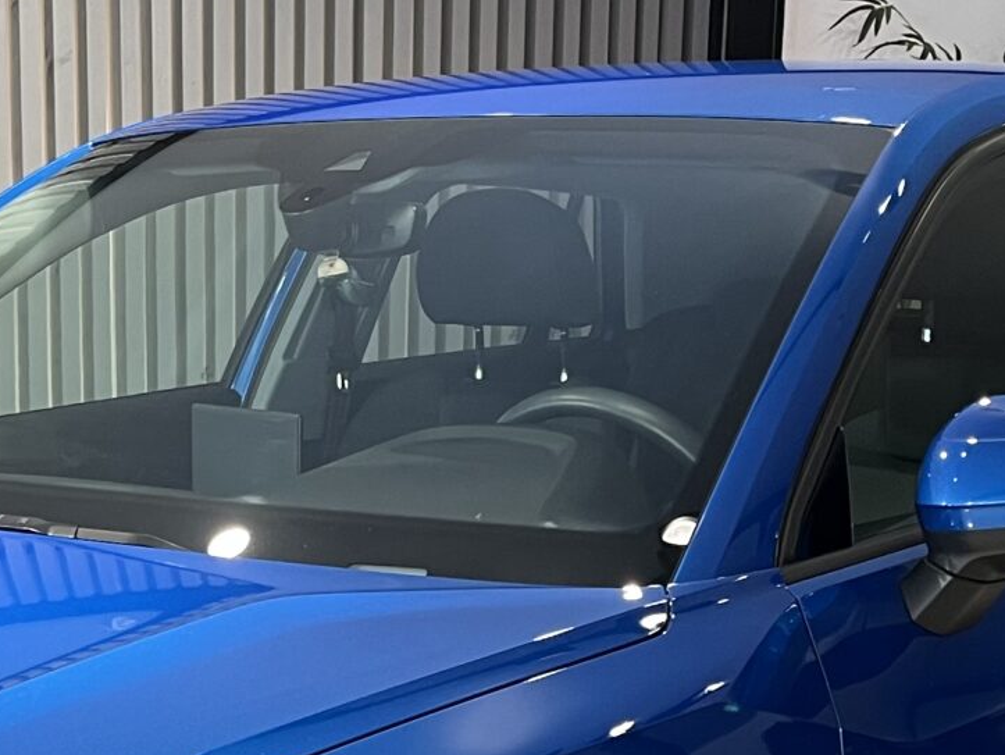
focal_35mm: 92
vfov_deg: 15.5
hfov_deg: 21.1
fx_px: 2672
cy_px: 879
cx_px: 213
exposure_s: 1/54
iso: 125
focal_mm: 5.1
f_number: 1.6
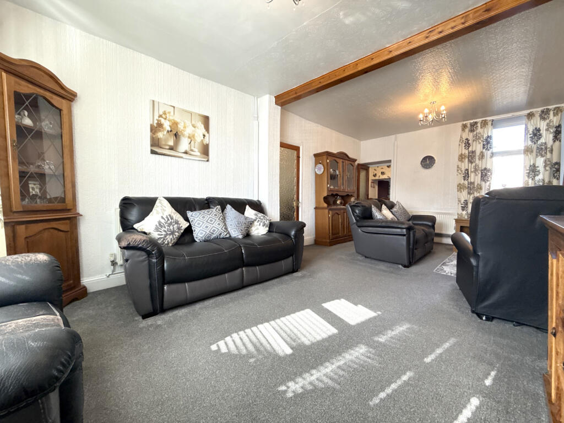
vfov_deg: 85.7
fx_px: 228
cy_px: 212
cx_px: 282
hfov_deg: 102.1
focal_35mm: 14
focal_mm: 2.22
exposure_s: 1/100
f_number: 2.2
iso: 160
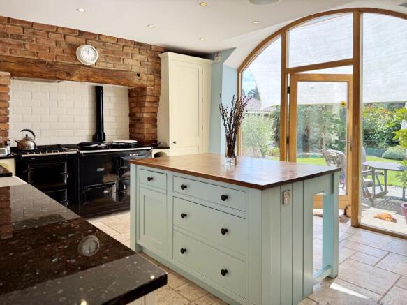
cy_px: 152
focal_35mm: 24
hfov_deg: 71.6
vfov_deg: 56.8
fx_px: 282
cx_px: 204
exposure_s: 1/707
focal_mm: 6.76
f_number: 1.78
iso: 80
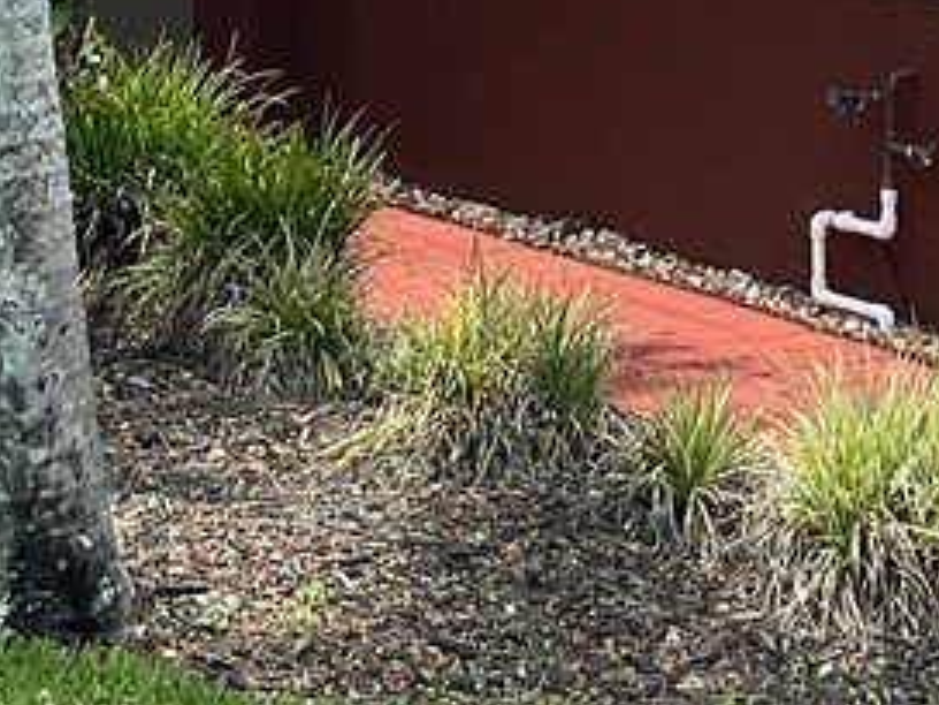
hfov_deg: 18.0
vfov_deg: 12.3
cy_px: -619
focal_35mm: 109
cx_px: 649
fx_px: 2957
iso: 16
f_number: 1.8
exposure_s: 1/1144
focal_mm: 3
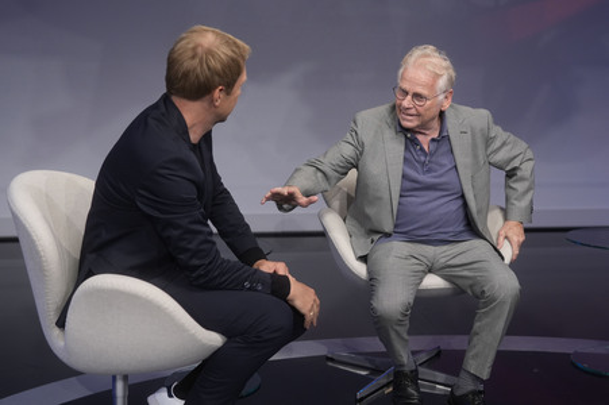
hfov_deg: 43.6
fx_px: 761
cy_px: 202
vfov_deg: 29.8
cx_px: 304
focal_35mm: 45
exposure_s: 1/250
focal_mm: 30
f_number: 2.2
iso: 640
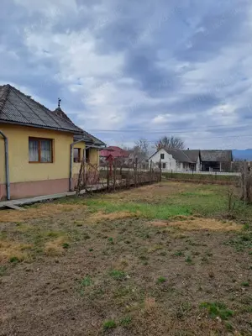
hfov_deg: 54.9
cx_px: 126
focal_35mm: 25
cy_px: 168
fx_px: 243
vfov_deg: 69.4
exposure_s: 1/1013
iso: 32
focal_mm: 4.65
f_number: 1.8
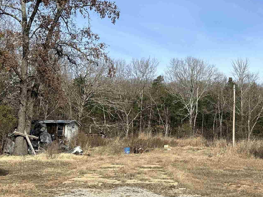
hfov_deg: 30.7
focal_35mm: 58
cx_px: 267
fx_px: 441
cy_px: 70
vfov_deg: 25.1
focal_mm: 6.86
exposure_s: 1/4016
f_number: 1.78
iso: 80
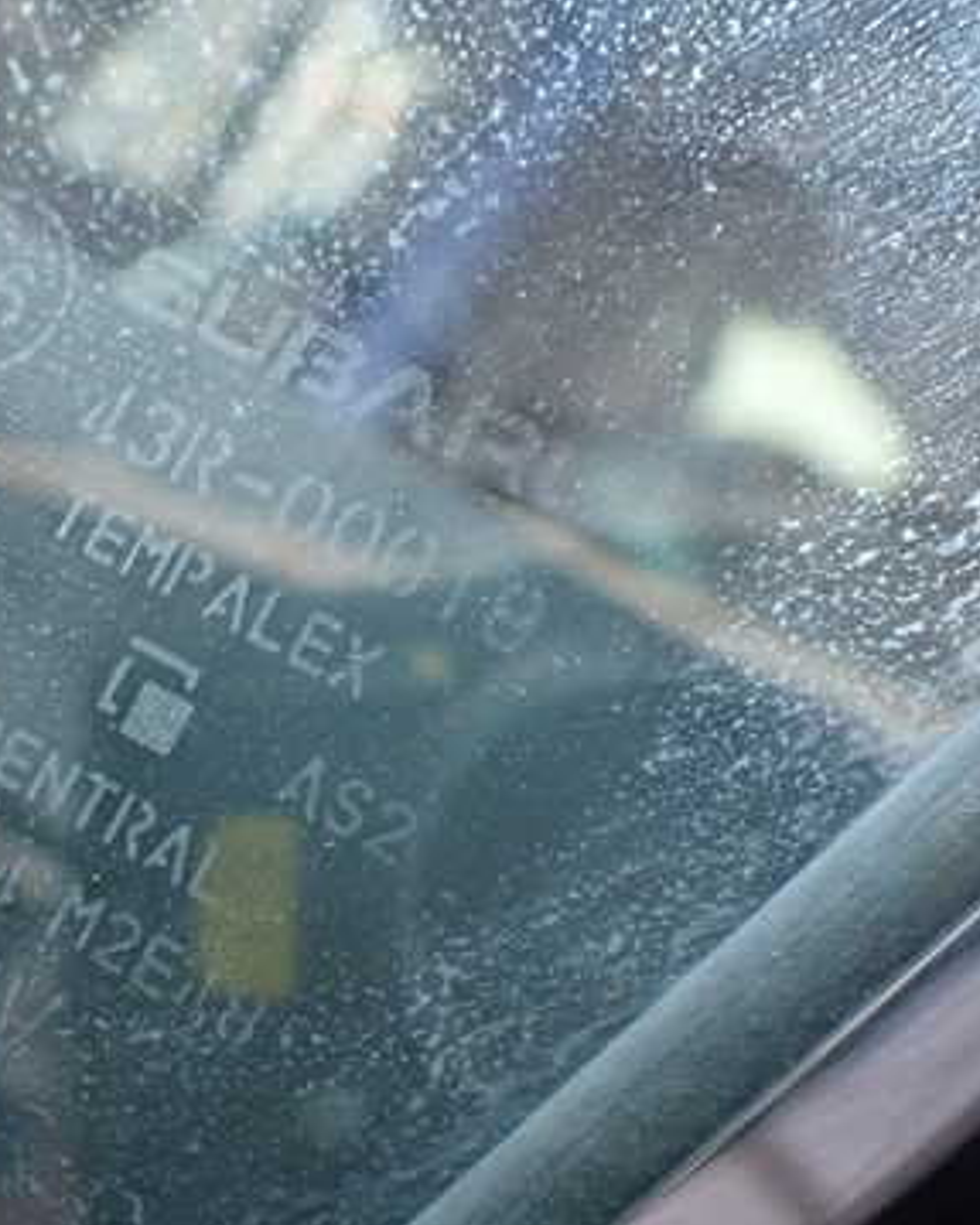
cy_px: 682
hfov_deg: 30.2
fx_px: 1777
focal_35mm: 49
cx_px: 212
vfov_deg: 38.0
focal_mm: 5.4
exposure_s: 1/125
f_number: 2.3
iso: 500
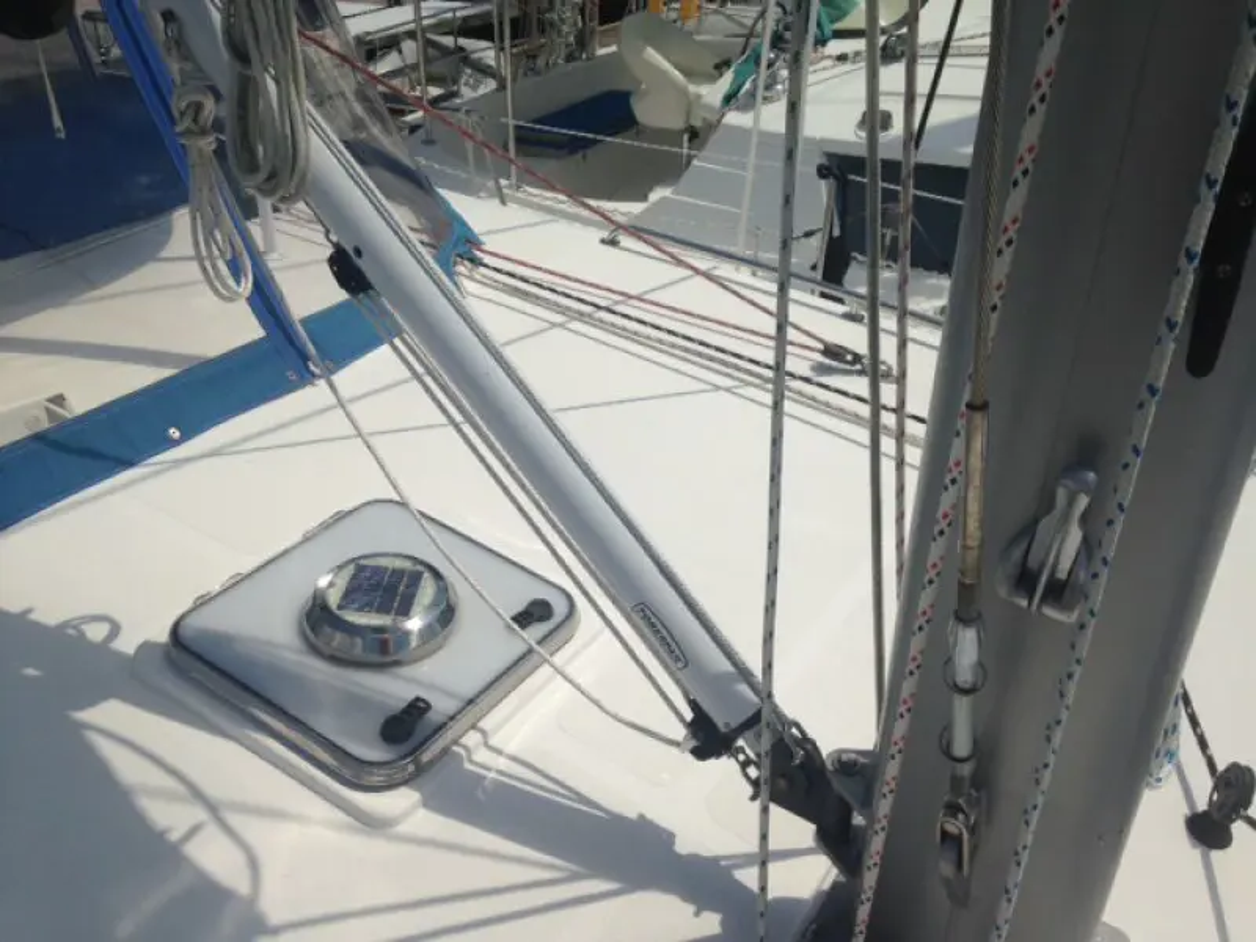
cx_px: 628
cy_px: 471
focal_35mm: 33
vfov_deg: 42.9
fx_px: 1197
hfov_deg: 55.4
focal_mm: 4.12
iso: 50
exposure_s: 1/4926
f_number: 2.4
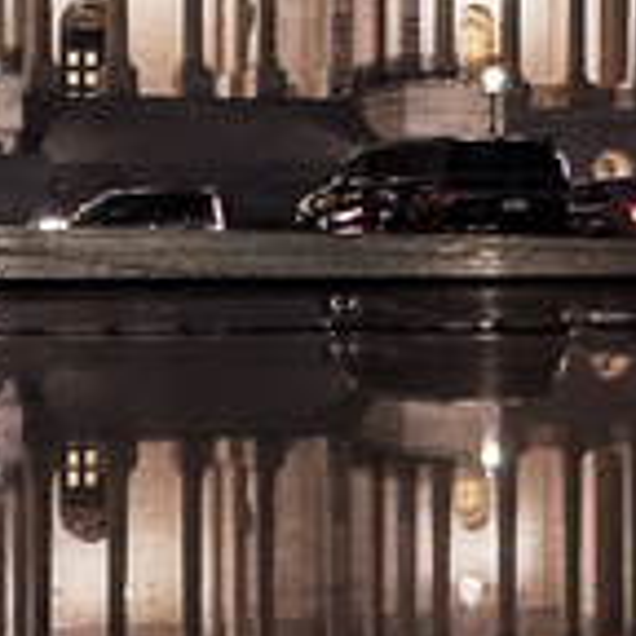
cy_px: 336
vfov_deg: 19.7
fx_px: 1829
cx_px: -26
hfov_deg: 19.1
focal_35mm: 88
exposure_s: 1/30
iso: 1000
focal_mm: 2.22
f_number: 2.2
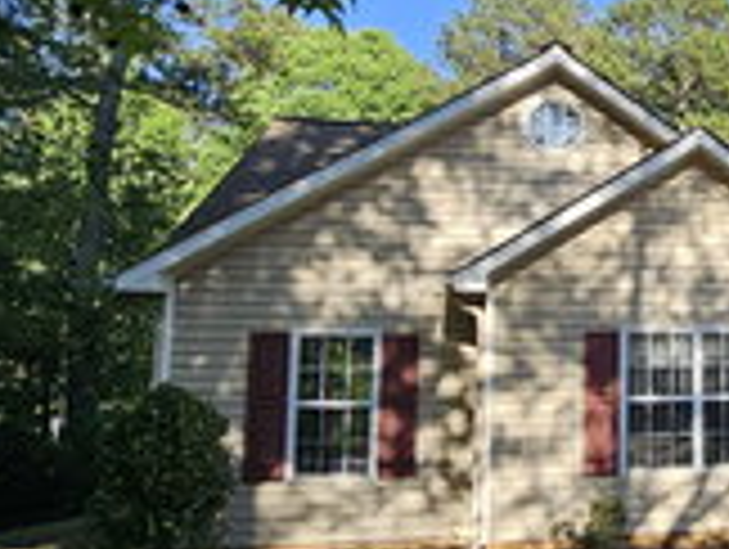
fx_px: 865
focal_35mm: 41
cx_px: 846
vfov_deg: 35.2
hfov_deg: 36.7
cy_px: 270
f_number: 2.2
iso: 50
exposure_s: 1/922
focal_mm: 2.2
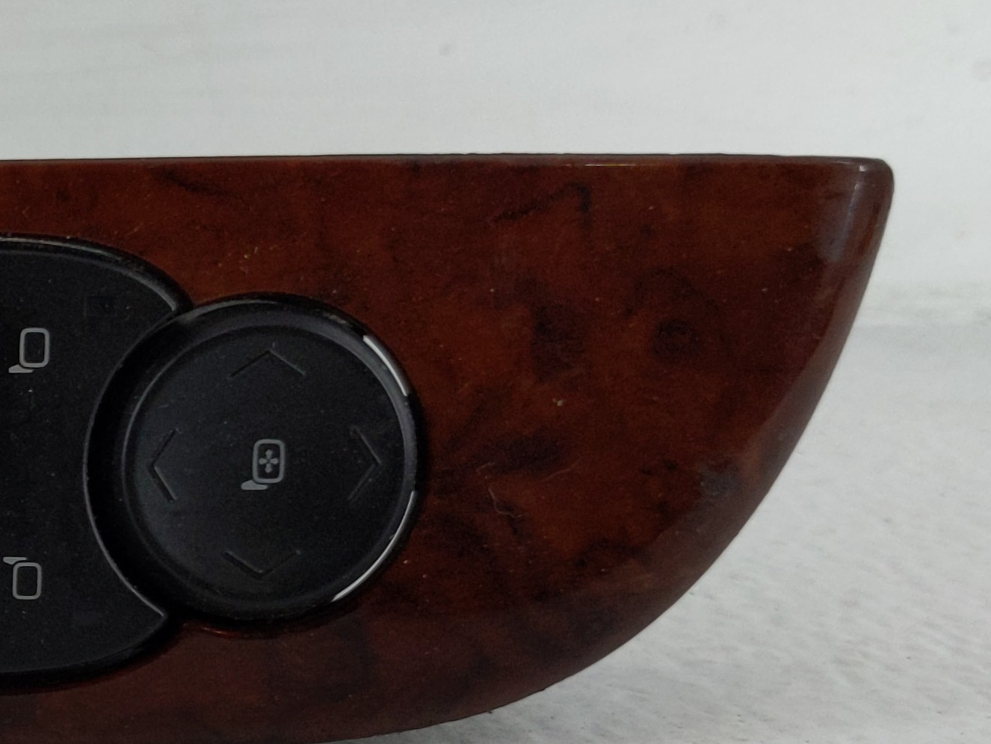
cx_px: -370
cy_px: 620
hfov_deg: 22.4
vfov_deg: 19.2
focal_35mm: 76
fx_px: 2176
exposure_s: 1/124
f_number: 1.73
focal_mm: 4.38
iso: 56
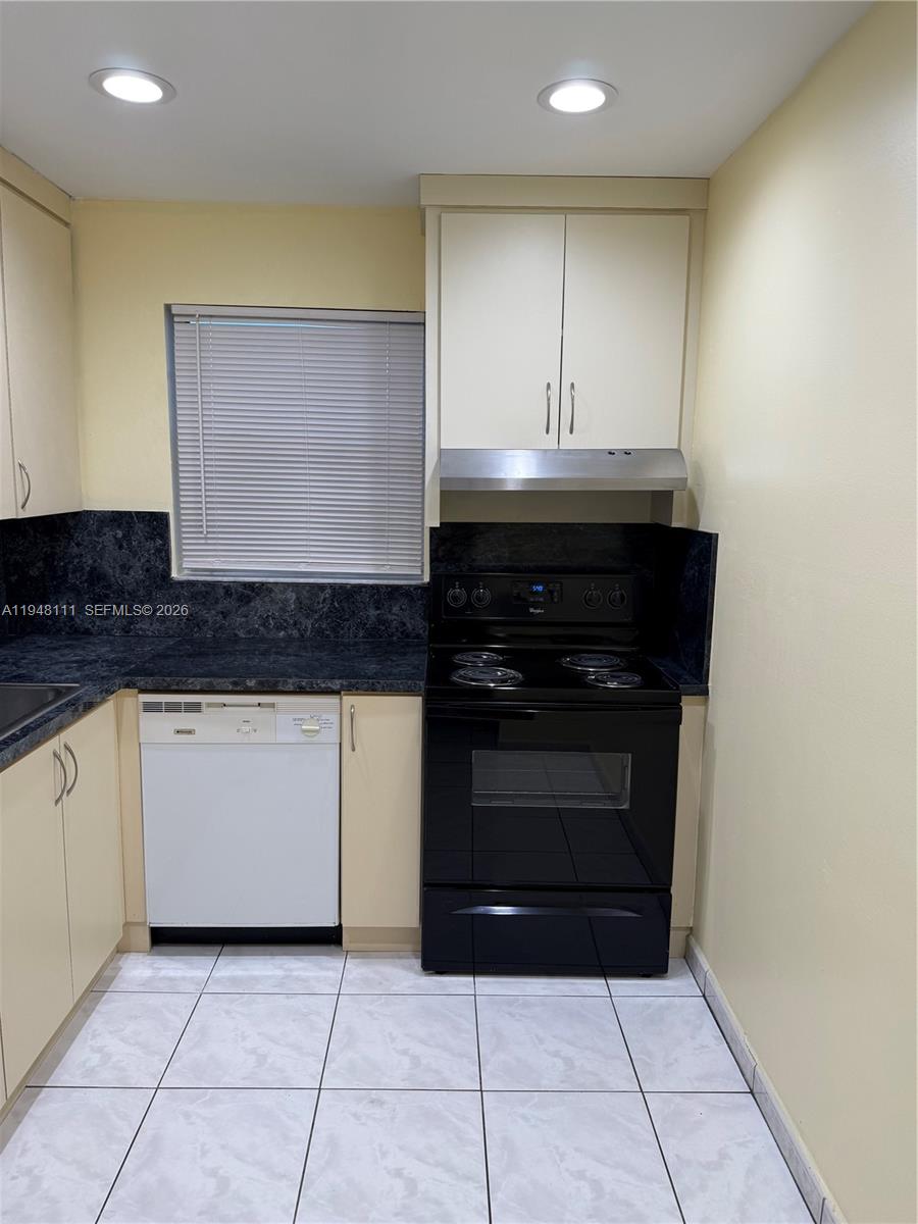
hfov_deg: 56.8
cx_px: 459
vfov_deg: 71.6
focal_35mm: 24
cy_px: 612
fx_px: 849
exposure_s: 1/120
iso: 80
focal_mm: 6.76
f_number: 1.78
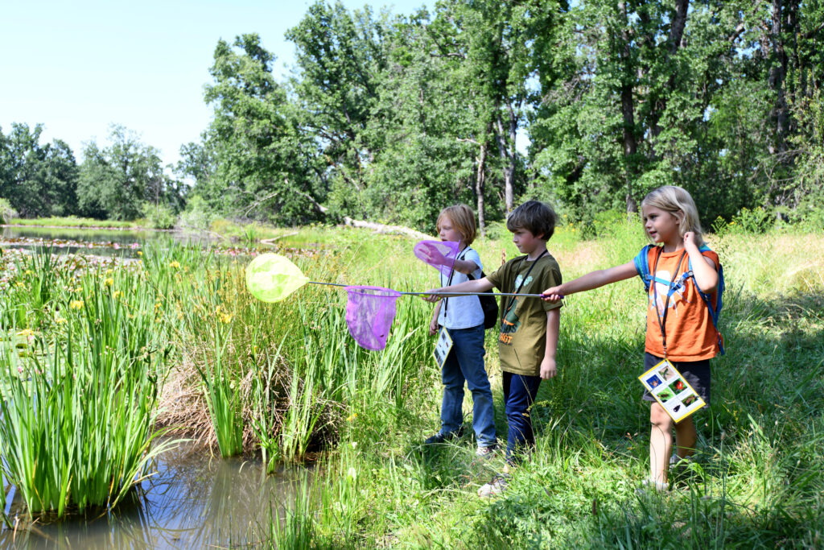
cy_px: 275
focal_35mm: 35
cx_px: 412
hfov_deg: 54.4
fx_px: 801
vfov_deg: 37.9
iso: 200
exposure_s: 1/320
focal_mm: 35
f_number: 5
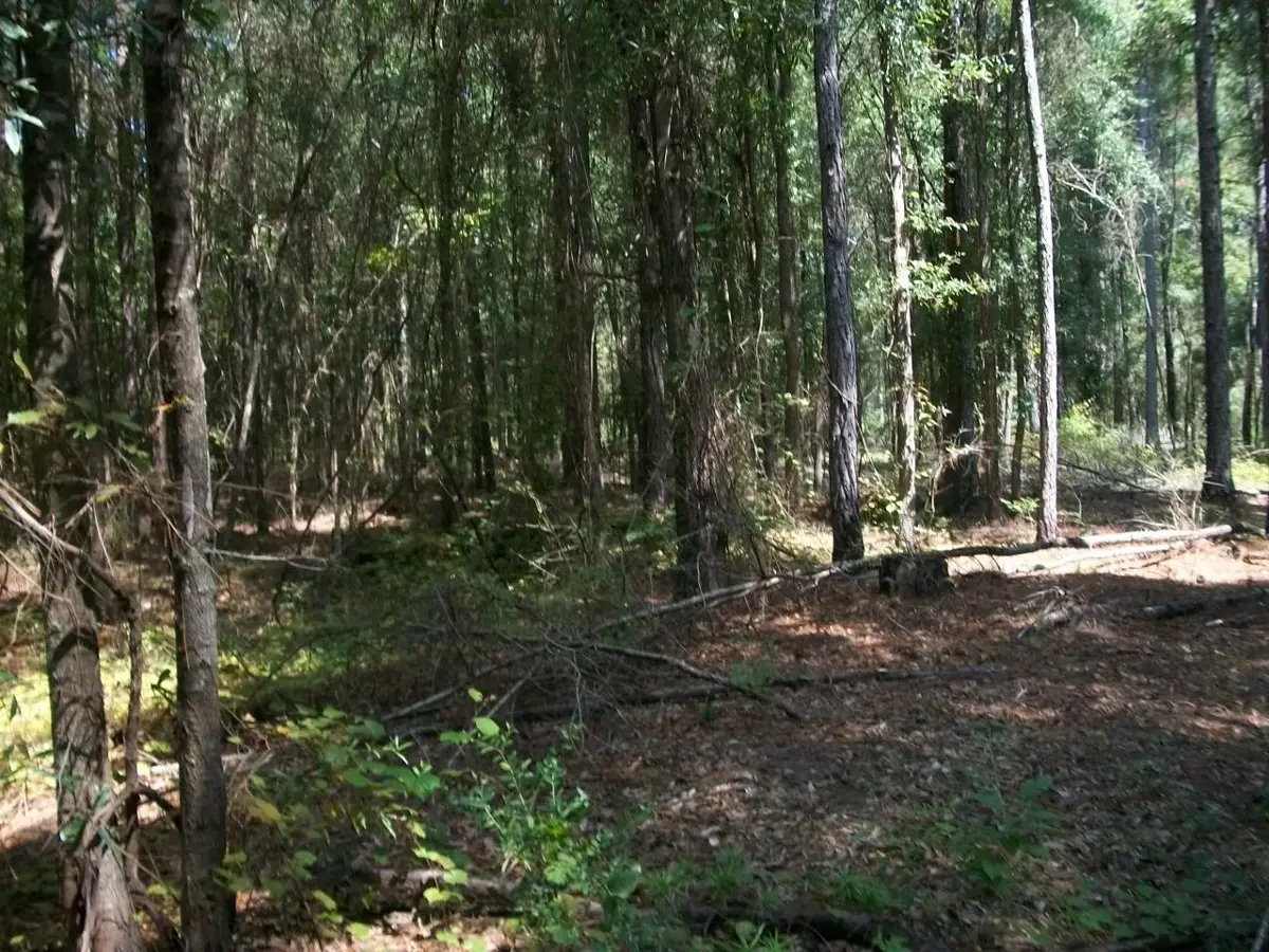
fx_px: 1173
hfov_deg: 56.8
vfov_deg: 44.2
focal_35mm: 32
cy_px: 476
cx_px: 634
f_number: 2.9
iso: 80
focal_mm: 5.7
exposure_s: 1/160
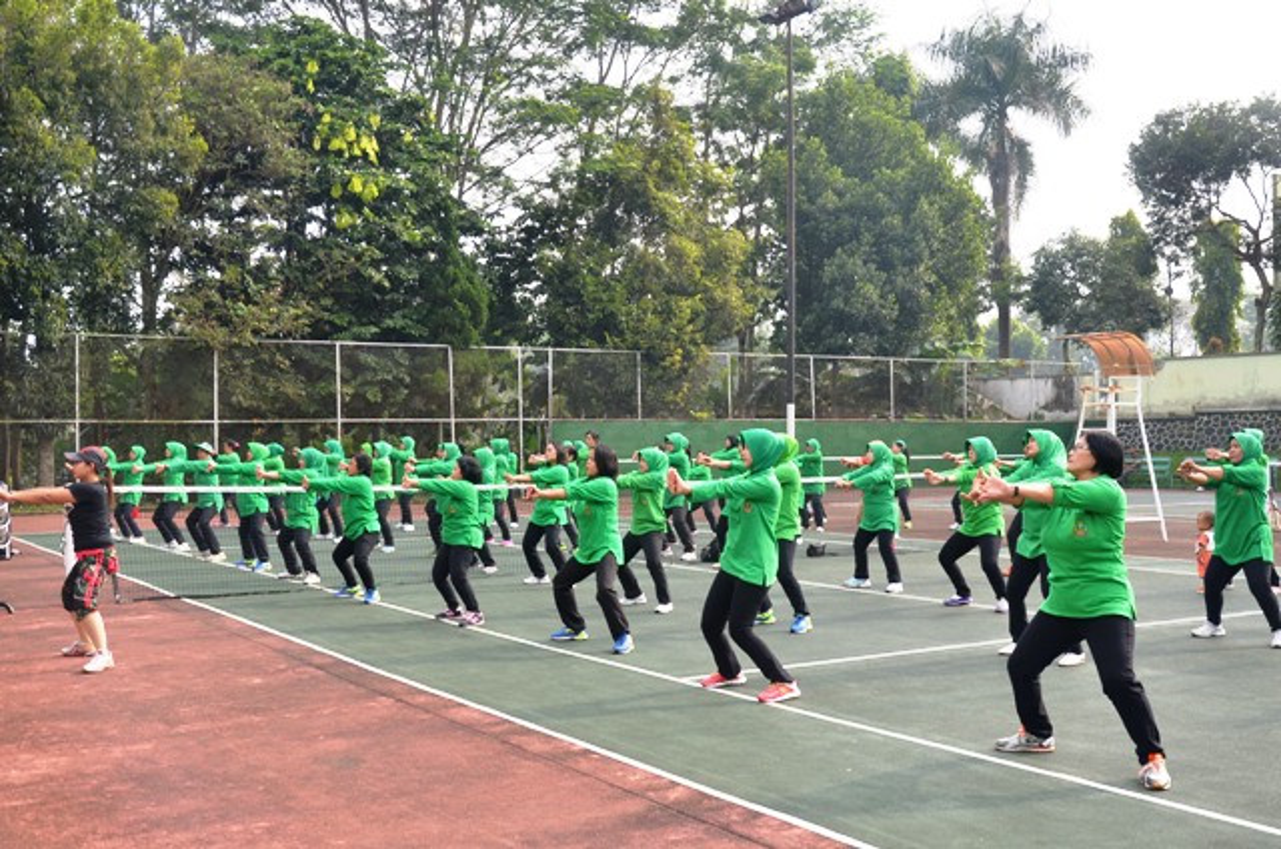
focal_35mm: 39
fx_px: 1385
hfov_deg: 49.6
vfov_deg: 34.1
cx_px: 640
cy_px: 424
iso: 100
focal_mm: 26
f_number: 5.6
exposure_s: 1/100
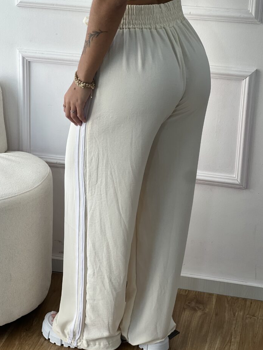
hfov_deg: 18.9
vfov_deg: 25.0
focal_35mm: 78
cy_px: 177
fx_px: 790
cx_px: 132
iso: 40
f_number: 2.8
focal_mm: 9
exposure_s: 1/120
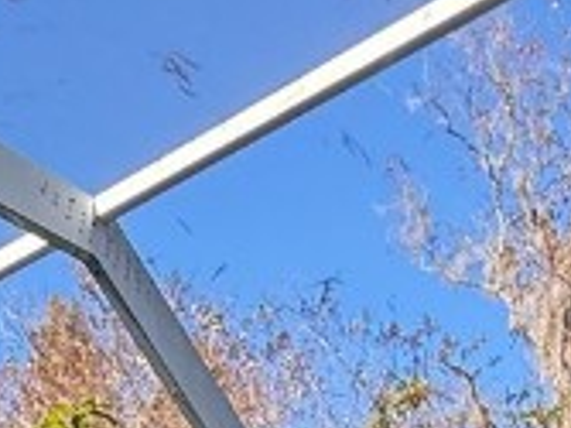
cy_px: 1198
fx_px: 1418
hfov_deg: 22.6
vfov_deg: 11.7
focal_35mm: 86
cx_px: 140
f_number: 2.2
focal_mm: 2.22
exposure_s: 1/157
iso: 64
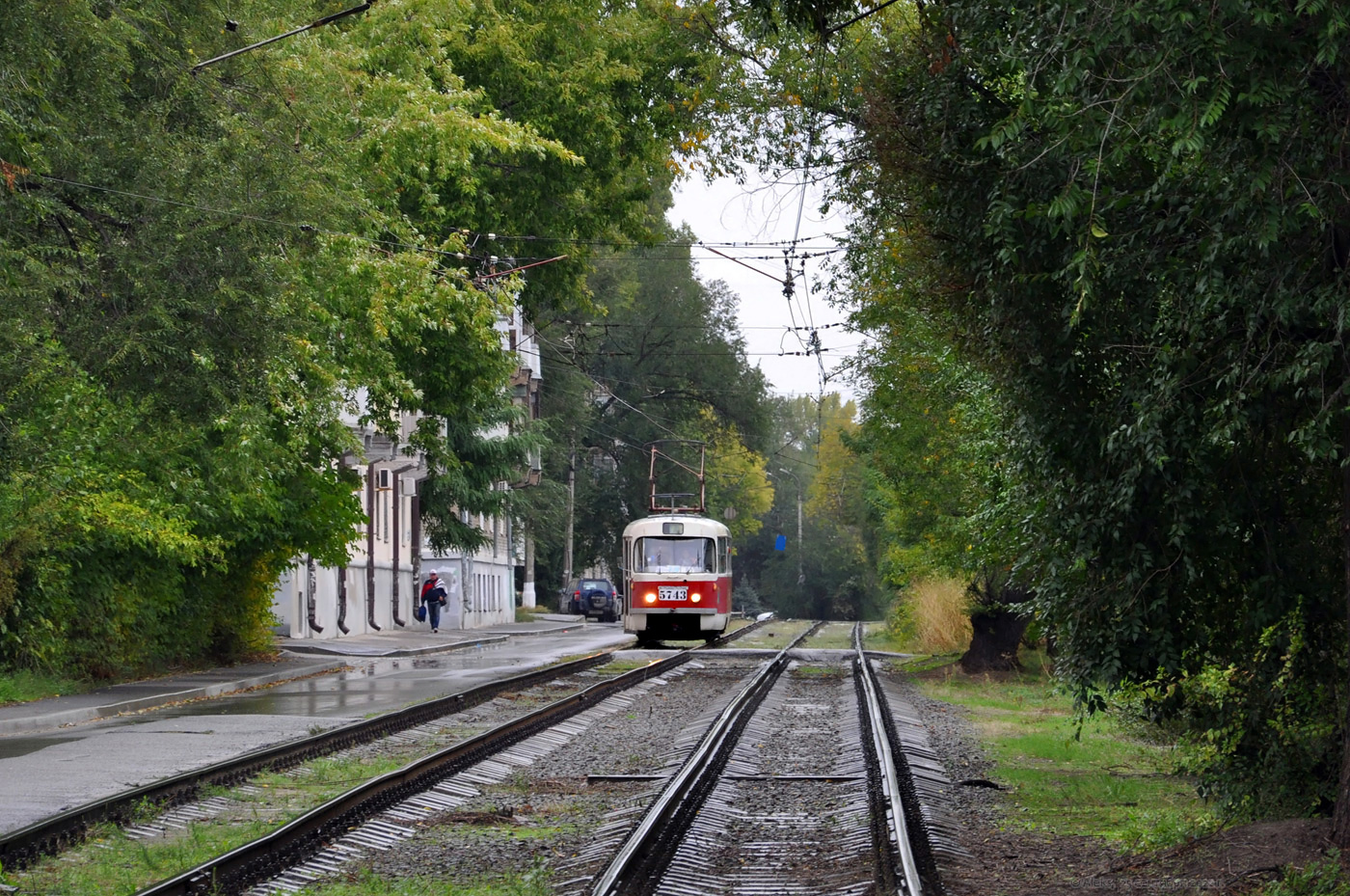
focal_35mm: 158
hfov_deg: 13.1
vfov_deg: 8.7
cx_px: 675
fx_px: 5897
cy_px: 448
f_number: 5.6
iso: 400
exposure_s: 1/160
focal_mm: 105
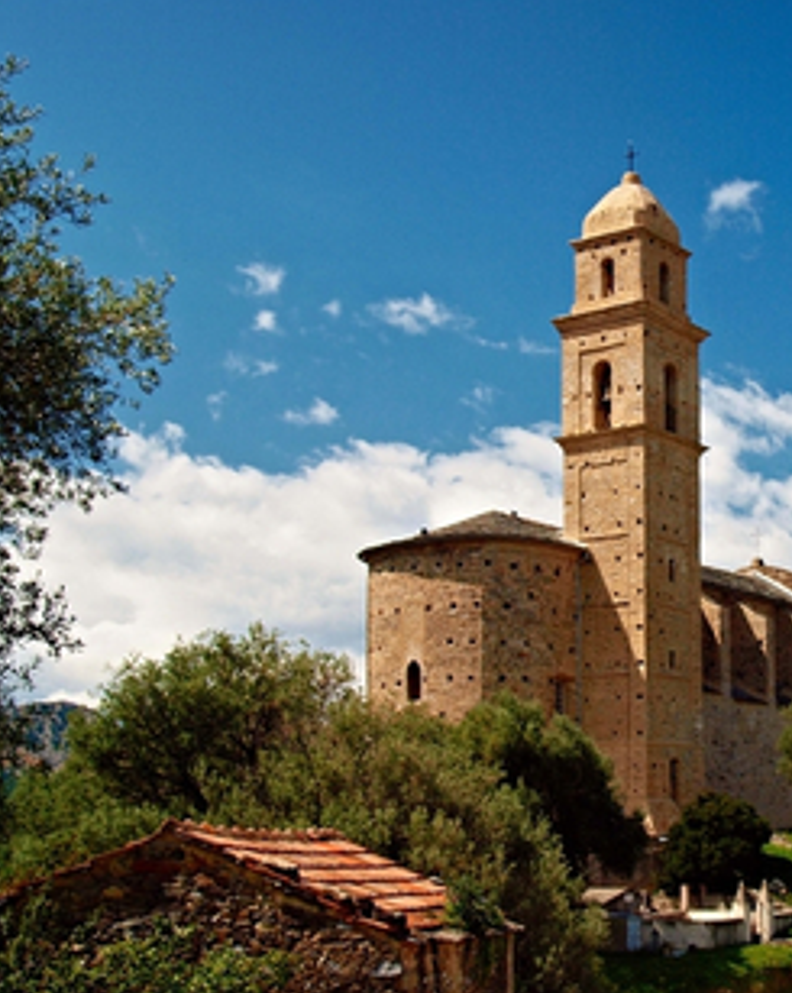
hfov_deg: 26.3
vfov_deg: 33.6
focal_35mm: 56
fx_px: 1643
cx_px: 689
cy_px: 505
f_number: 8
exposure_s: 1/250
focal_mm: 20
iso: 200
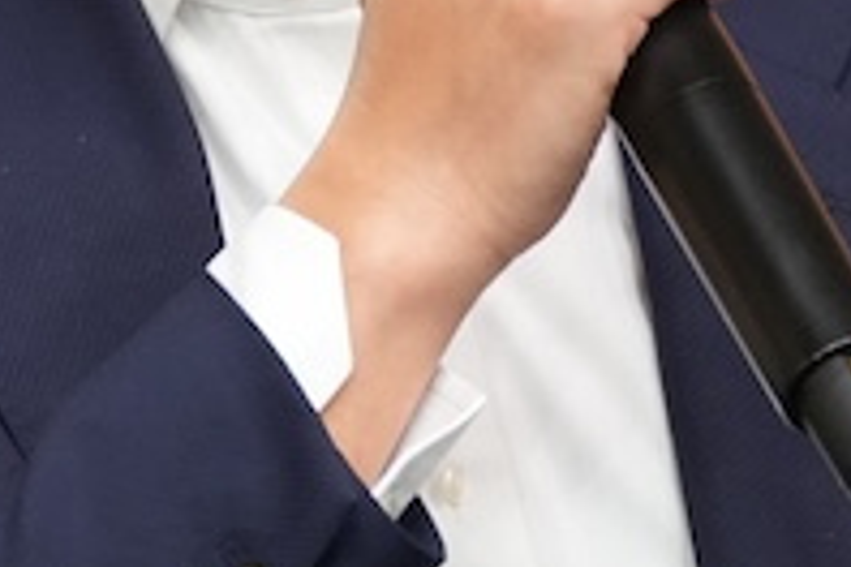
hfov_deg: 1.3
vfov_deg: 0.9
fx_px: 36590
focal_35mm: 1548
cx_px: 348
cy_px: -101
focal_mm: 300
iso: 4000
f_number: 6.3
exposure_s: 1/100
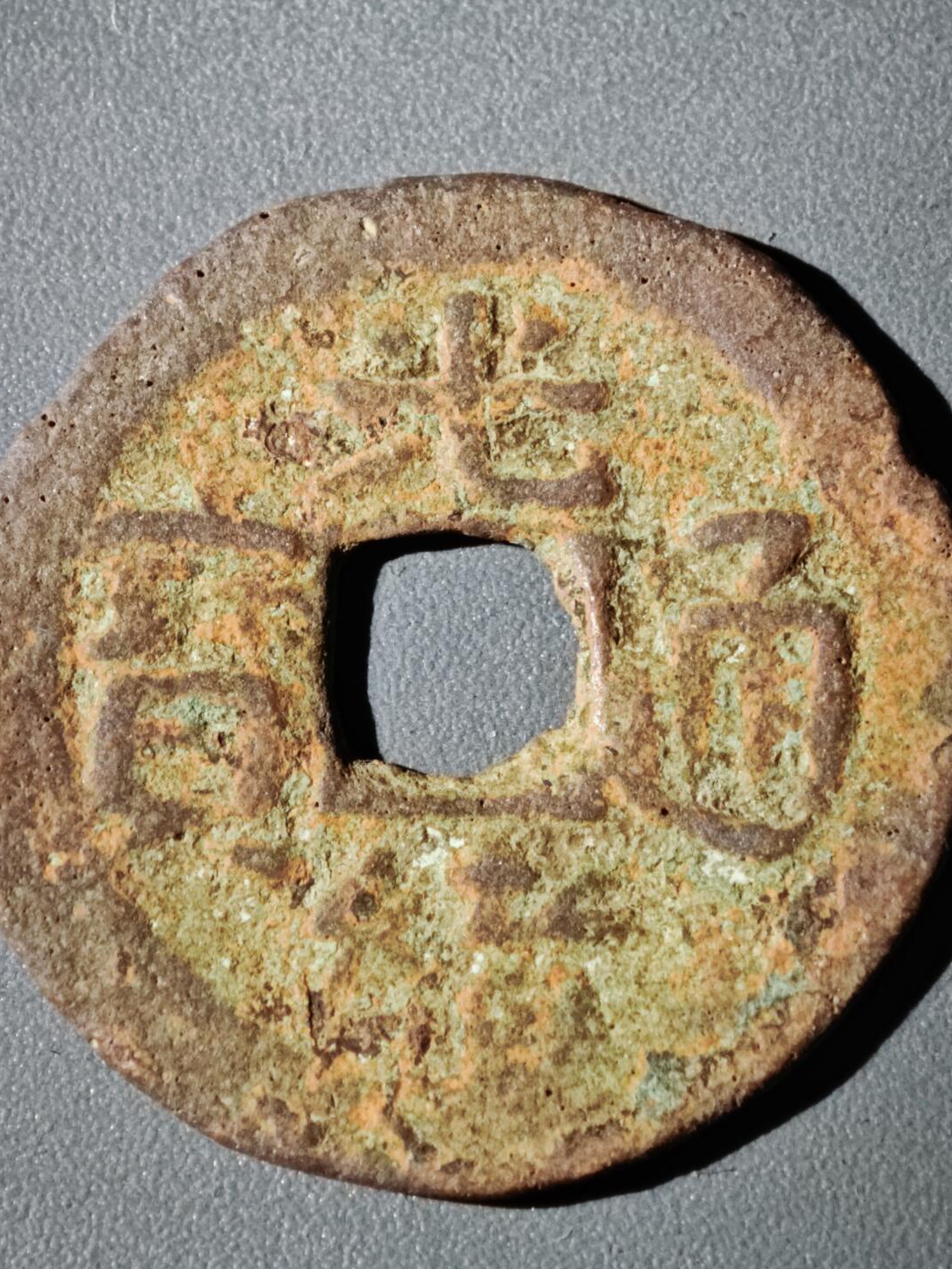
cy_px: 654
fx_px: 5023
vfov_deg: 14.4
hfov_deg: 10.8
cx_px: 485
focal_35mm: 137
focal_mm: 9
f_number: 2
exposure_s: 1/100
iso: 320
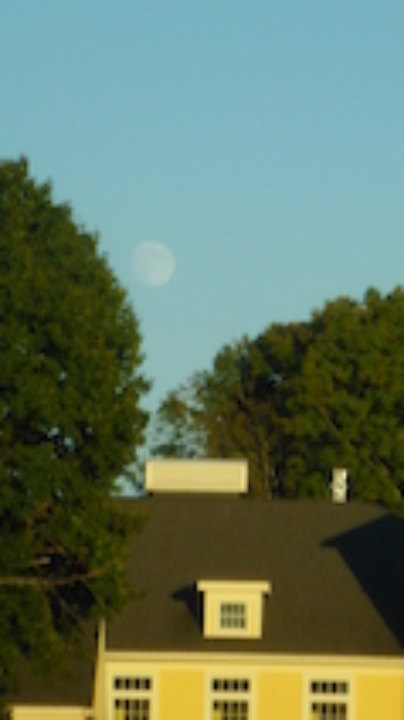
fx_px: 5017
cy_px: 241
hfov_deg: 4.6
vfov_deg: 8.2
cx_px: 275
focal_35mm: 263
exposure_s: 1/160
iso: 100
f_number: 5.9
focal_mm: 22.8
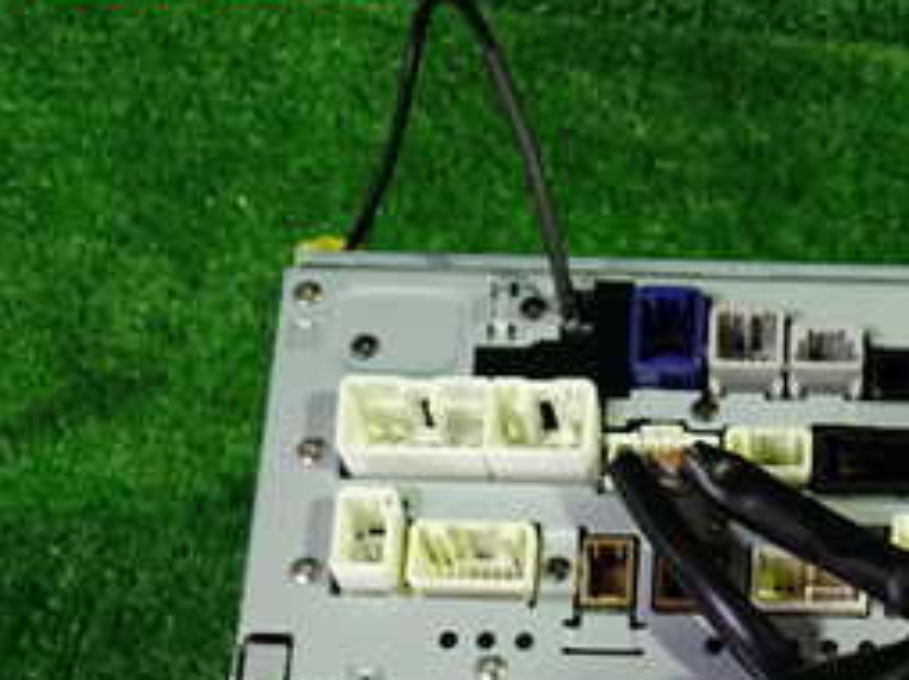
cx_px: 841
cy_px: 734
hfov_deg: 26.4
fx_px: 1863
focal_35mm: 71
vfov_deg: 19.8
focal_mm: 5.4
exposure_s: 1/30
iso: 320
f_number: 2.3
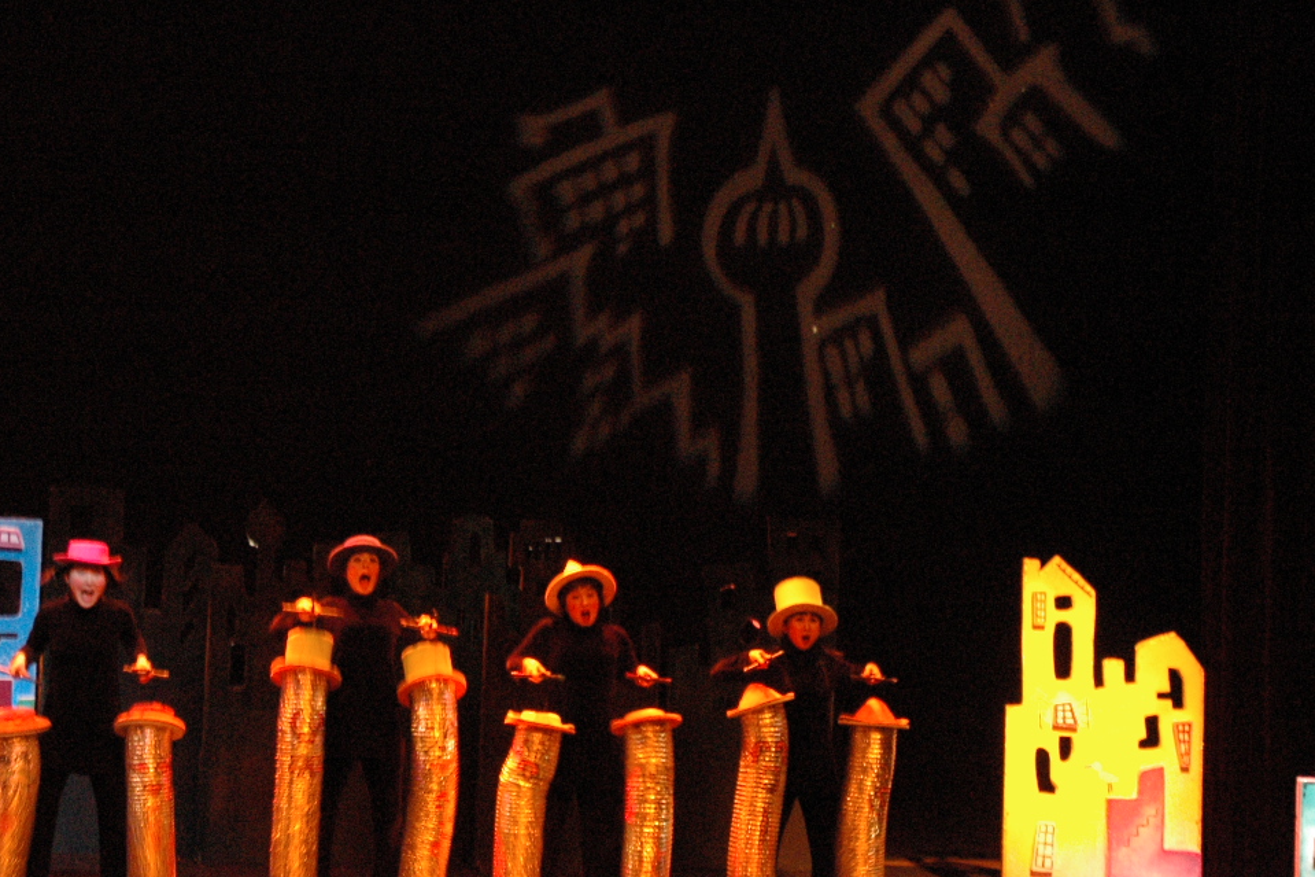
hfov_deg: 19.2
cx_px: 307
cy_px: 258
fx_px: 3863
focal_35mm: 106
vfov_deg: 12.9
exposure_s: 1/15
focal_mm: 45
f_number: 6.3
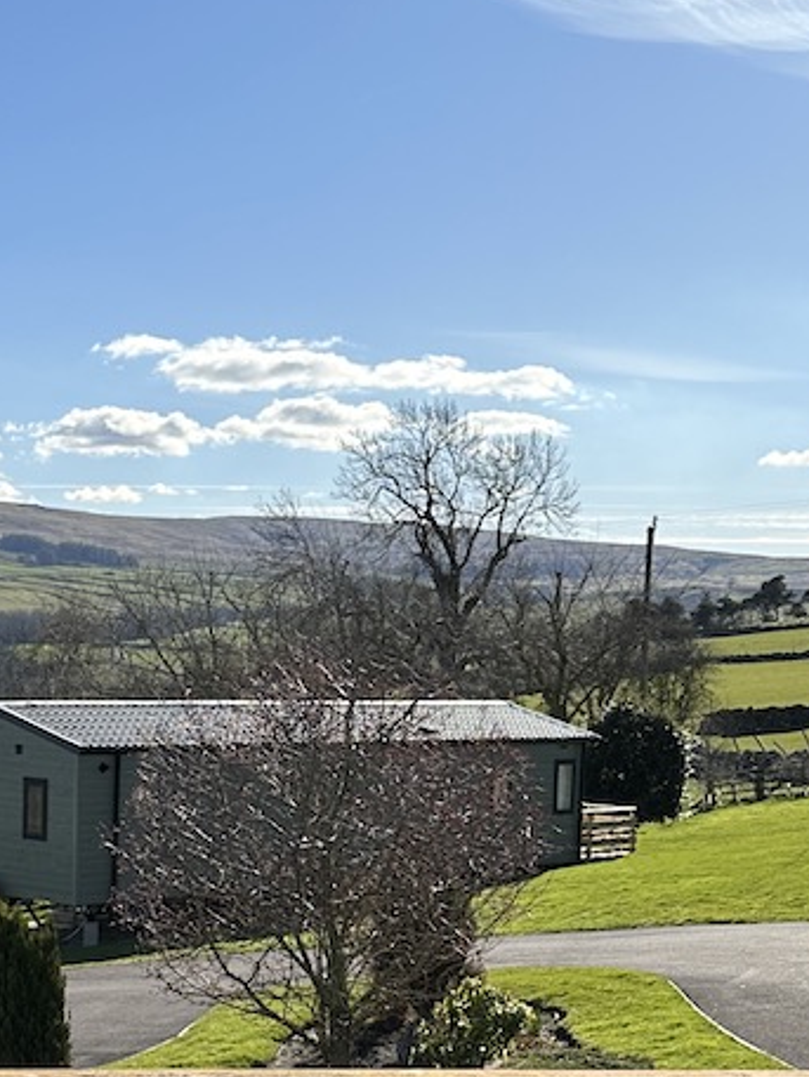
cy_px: 859
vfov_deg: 27.2
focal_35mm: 70
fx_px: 2180
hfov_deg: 21.0
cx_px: 288
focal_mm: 6.86
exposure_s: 1/6623
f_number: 1.78
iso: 80
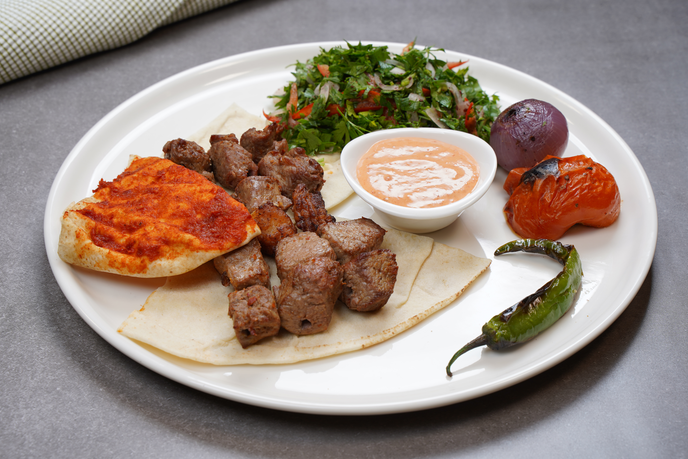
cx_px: 344
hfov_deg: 27.0
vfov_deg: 18.2
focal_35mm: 75
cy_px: 230
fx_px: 1433
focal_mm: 75
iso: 100
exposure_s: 1/100
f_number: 10
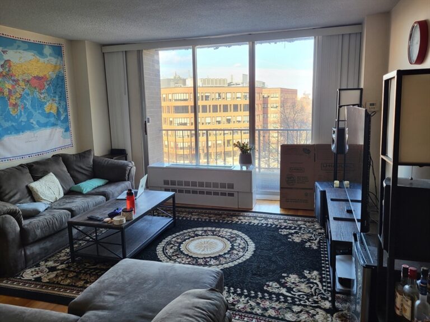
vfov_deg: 53.1
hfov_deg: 67.3
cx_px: 215
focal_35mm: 26
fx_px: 323
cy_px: 161
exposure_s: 1/120
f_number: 1.8
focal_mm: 5.4
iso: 64
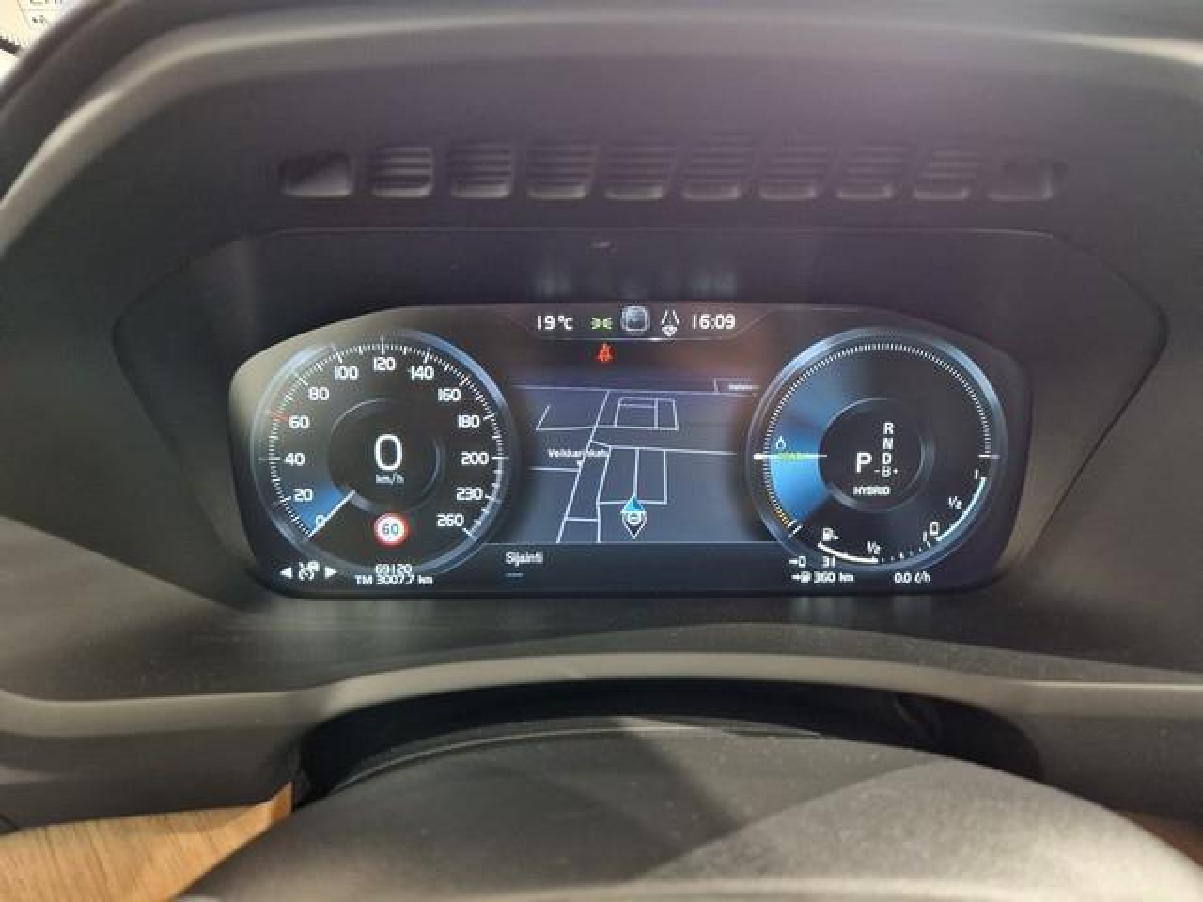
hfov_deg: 73.9
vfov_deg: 58.9
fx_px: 799
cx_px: 602
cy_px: 451
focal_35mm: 23
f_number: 1.8
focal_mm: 5.4
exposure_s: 1/25
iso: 640
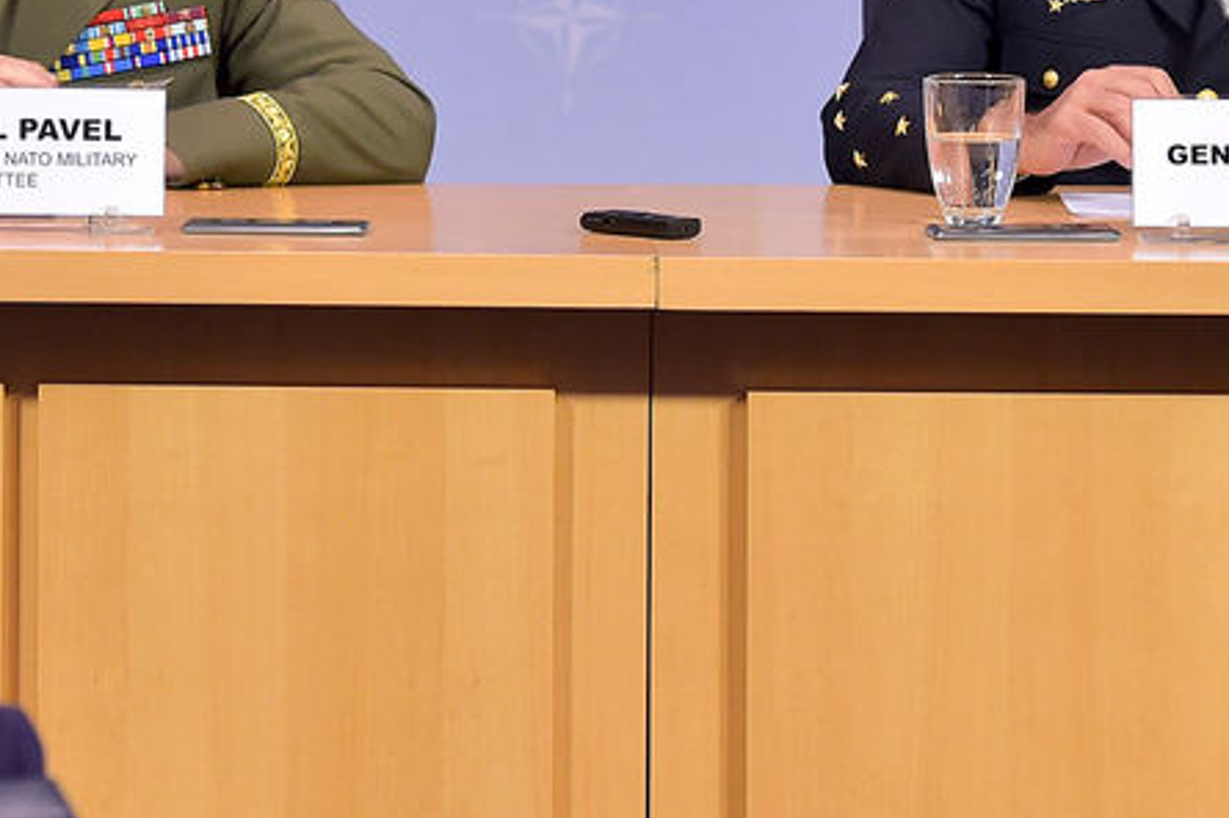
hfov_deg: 6.2
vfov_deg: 4.1
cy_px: -33
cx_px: -22
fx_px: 11394
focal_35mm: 334
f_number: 4
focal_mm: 116
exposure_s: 1/125
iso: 2500
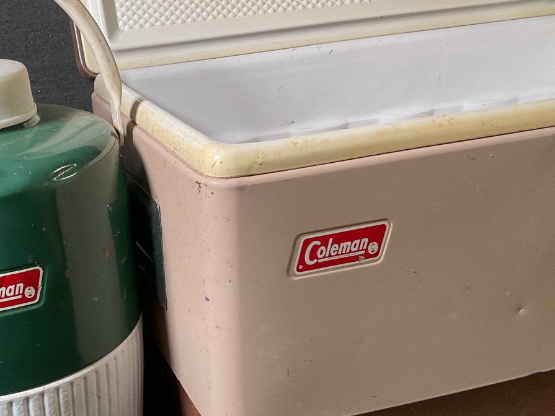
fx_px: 786
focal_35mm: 49
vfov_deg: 29.6
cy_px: 265
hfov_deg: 38.0
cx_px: 144
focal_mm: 3
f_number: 1.8
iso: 80
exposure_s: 1/60
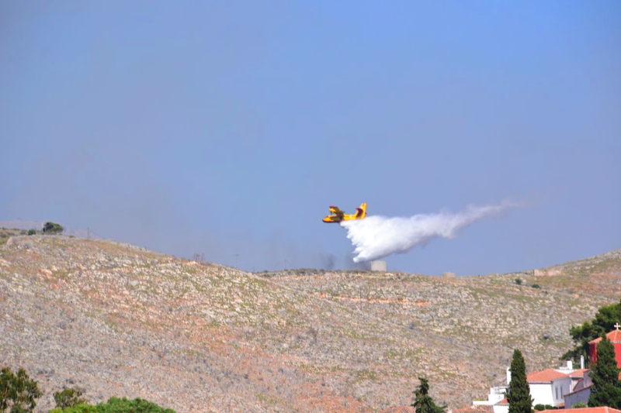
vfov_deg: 4.6
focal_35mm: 300
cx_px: 310
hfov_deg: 6.9
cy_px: 206
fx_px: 5174
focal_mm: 200
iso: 250
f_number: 11
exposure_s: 1/500
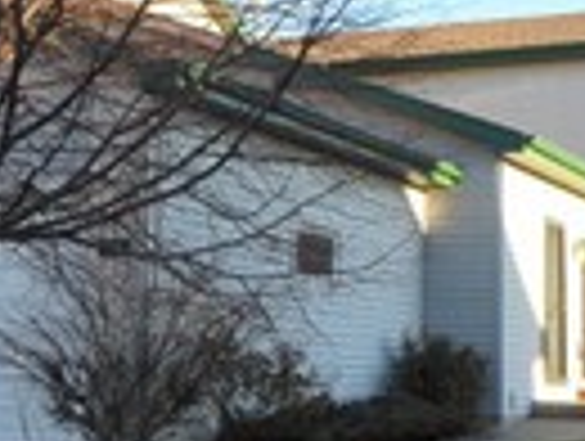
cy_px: 212
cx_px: 194
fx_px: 1439
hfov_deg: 22.9
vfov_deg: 17.4
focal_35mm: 85
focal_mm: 5.3
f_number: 5
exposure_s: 1/125
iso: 80
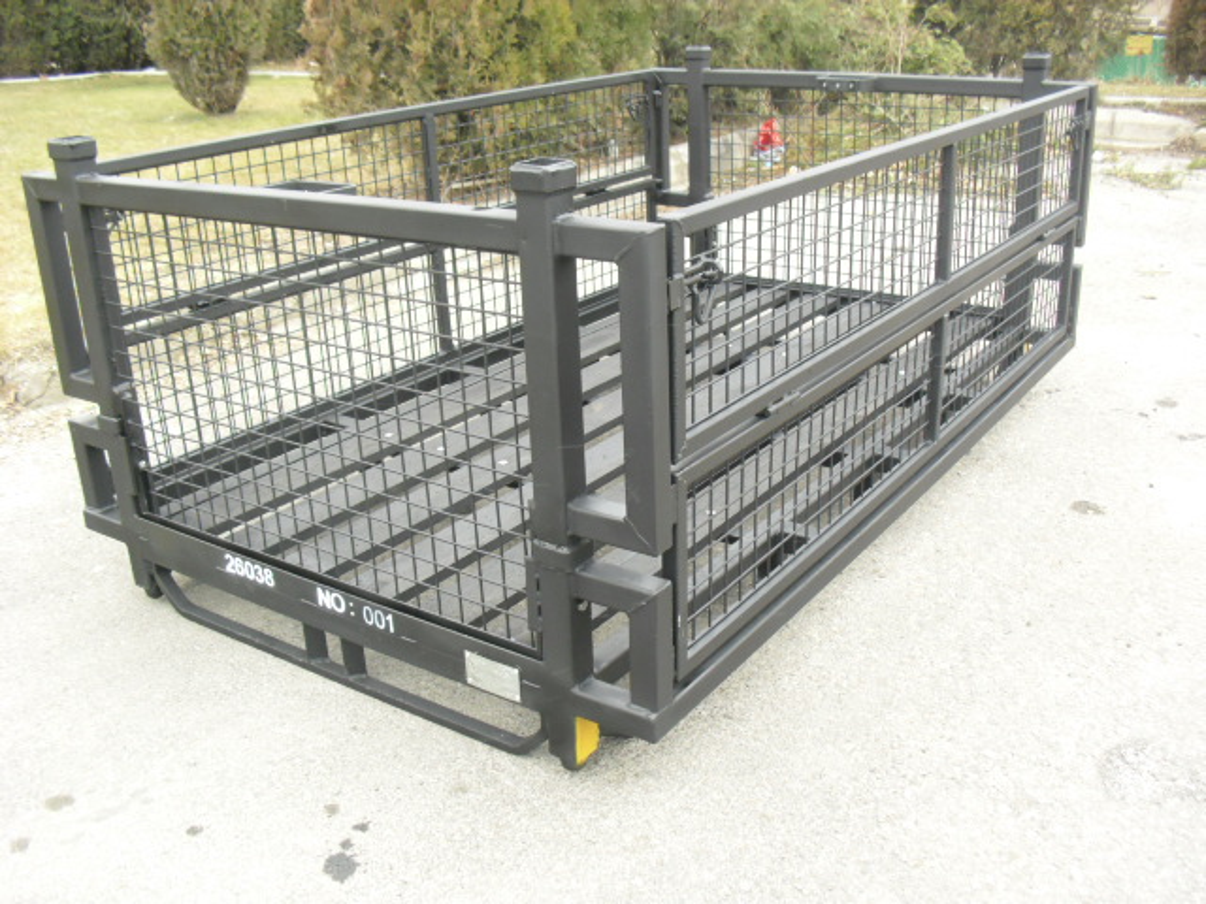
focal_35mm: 36
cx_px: 603
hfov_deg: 51.4
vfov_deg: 39.7
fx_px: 1254
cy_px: 452
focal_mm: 6.3
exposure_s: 1/100
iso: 200
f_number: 3.1
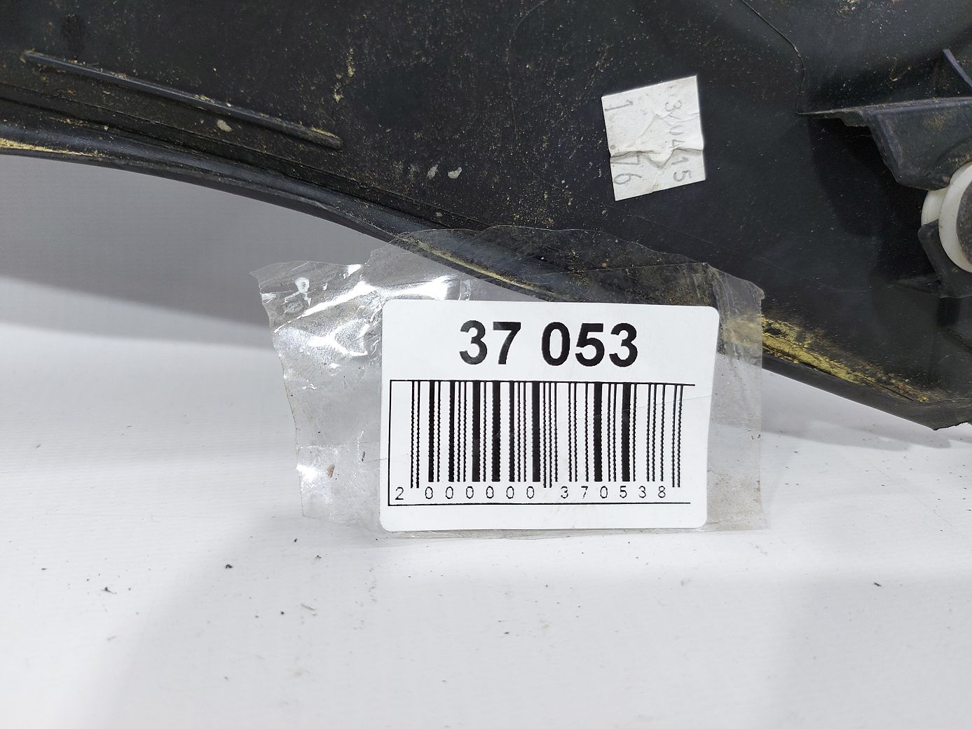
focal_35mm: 24
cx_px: 486
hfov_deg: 71.6
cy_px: 364
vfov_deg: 56.8
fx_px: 674
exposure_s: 1/50
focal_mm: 5.23
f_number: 1.8
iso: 80
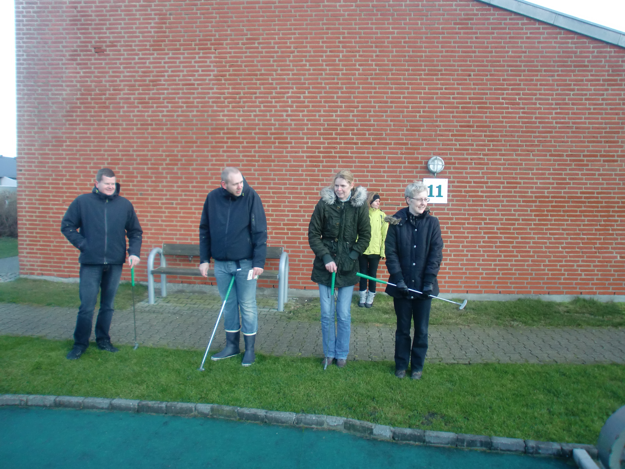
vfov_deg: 53.1
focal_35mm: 26
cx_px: 312
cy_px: 234
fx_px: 469
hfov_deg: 67.3
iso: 125
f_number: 2.6
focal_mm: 4.65
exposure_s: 1/60
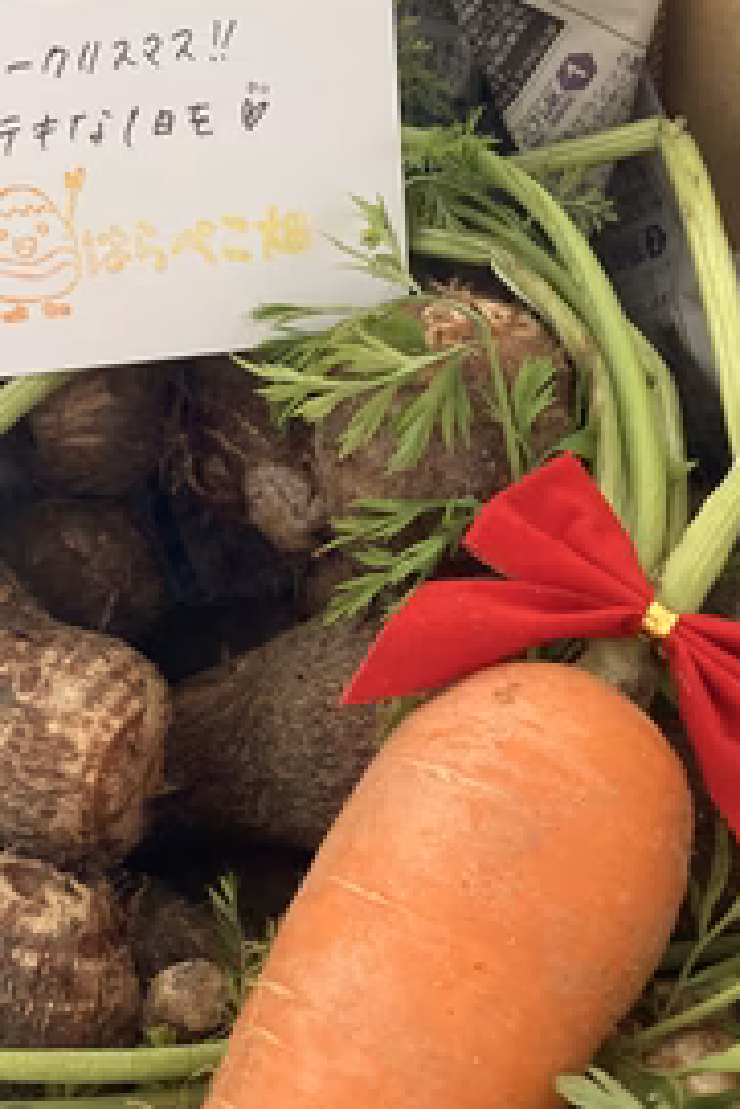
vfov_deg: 45.4
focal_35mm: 43
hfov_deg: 31.2
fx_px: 1324
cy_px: 565
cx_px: 352
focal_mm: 3.99
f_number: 1.8
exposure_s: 1/60
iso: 200
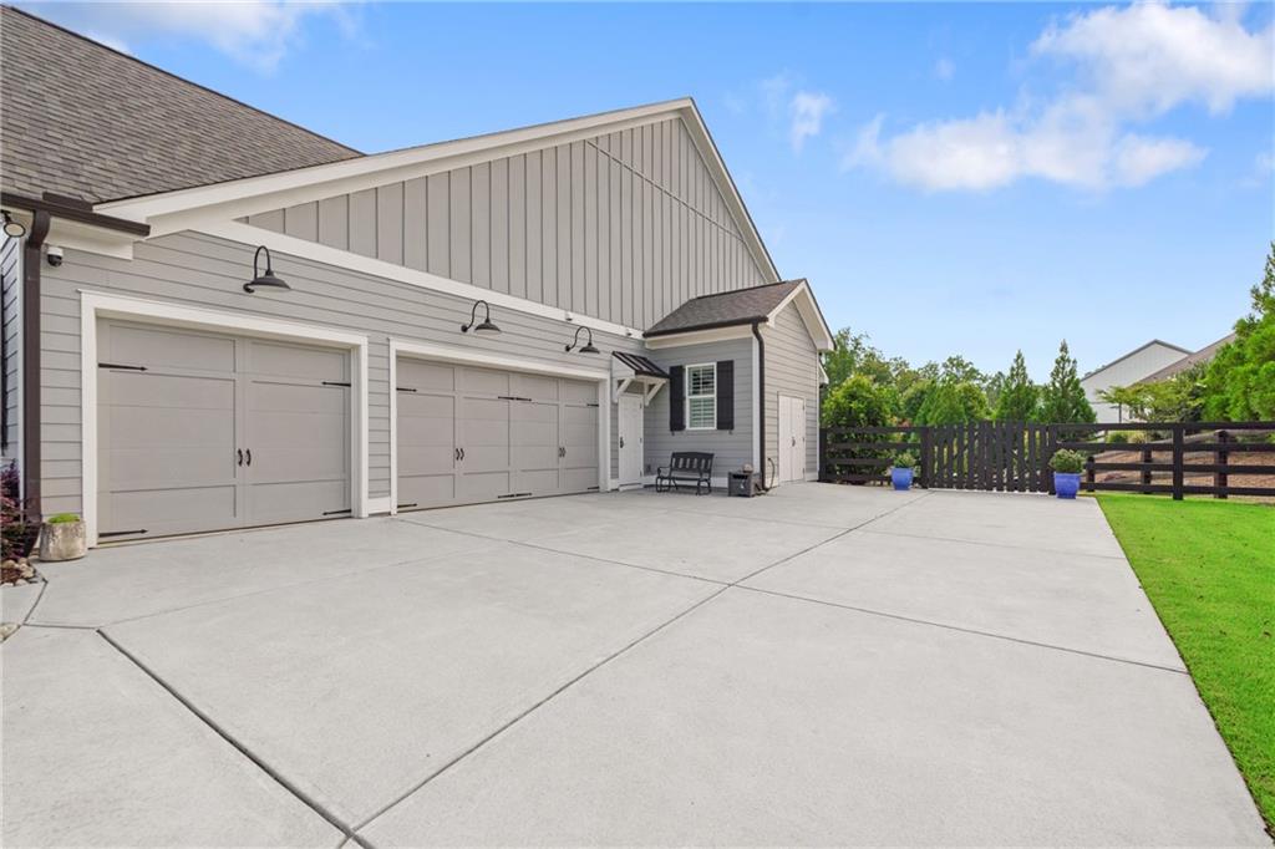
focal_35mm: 16
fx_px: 566
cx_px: 638
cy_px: 424
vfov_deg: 73.7
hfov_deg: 96.8
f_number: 5.6
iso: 1250
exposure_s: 1/1600
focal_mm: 16
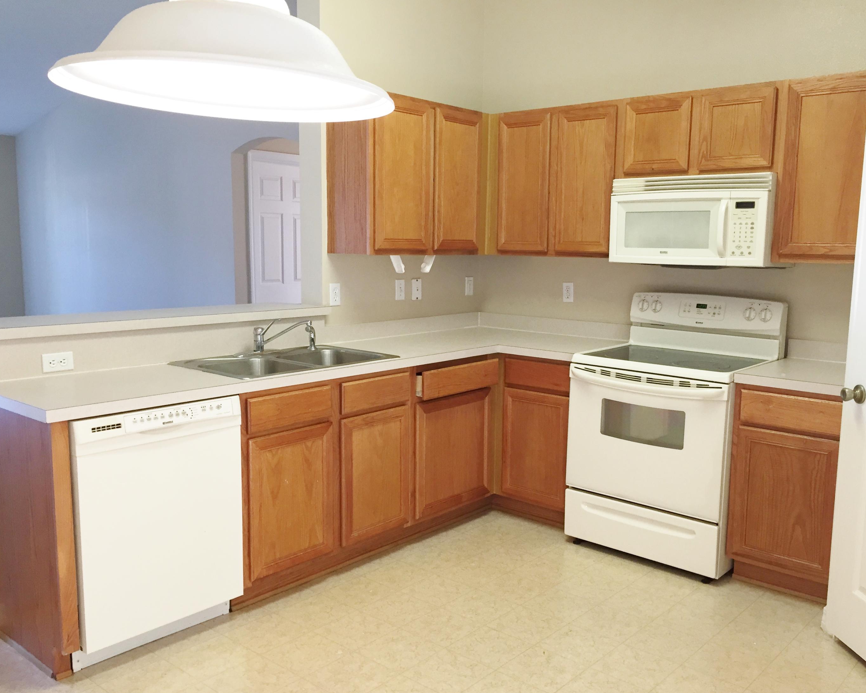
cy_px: 354
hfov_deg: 57.1
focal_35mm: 31
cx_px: 465
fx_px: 795
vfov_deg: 47.1
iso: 100
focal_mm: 4.15
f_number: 2.2
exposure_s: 1/30
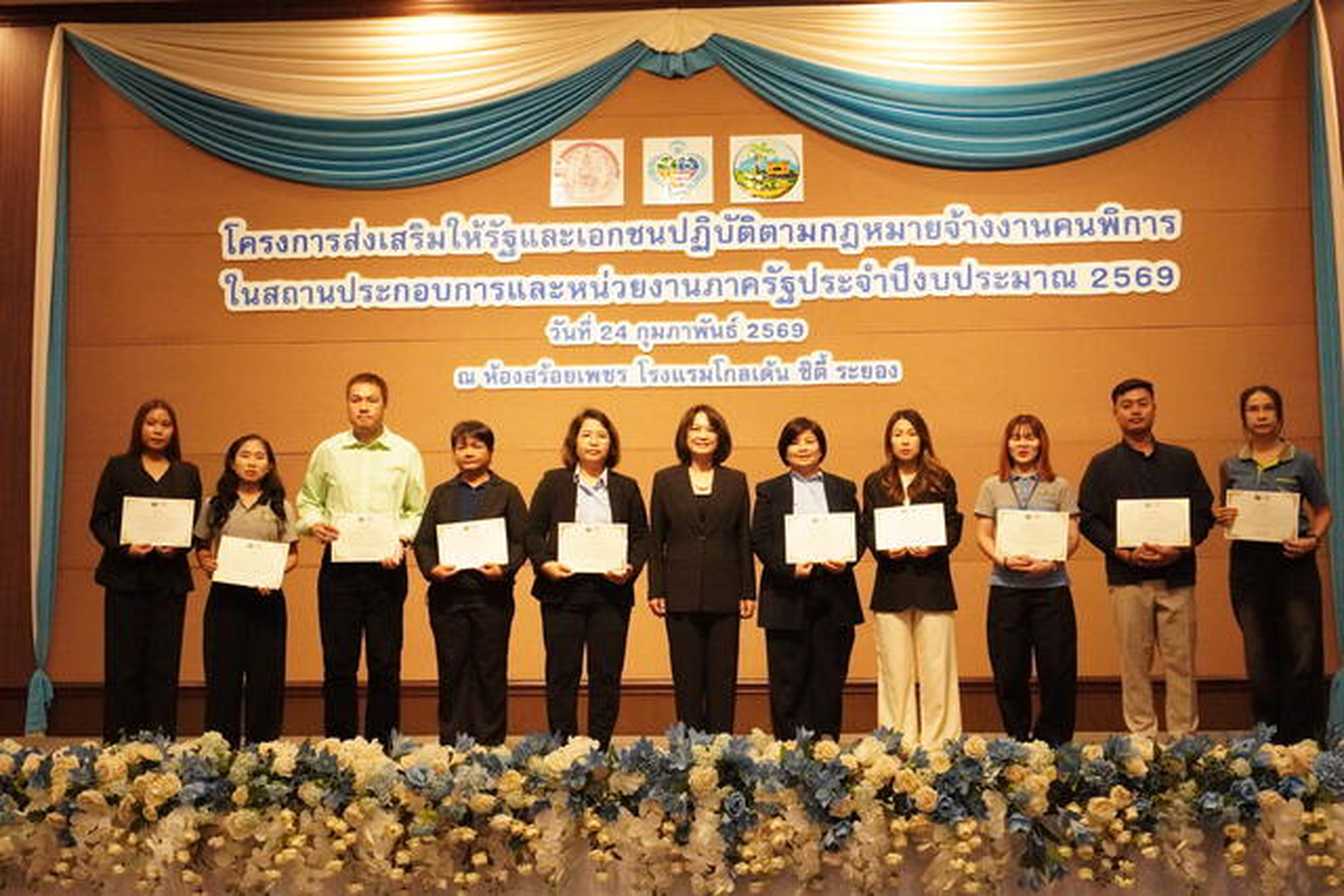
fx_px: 1568
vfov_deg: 31.9
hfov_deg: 46.4
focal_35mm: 42
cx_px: 672
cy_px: 448
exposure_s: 1/400
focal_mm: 28
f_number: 6.3
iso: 10000
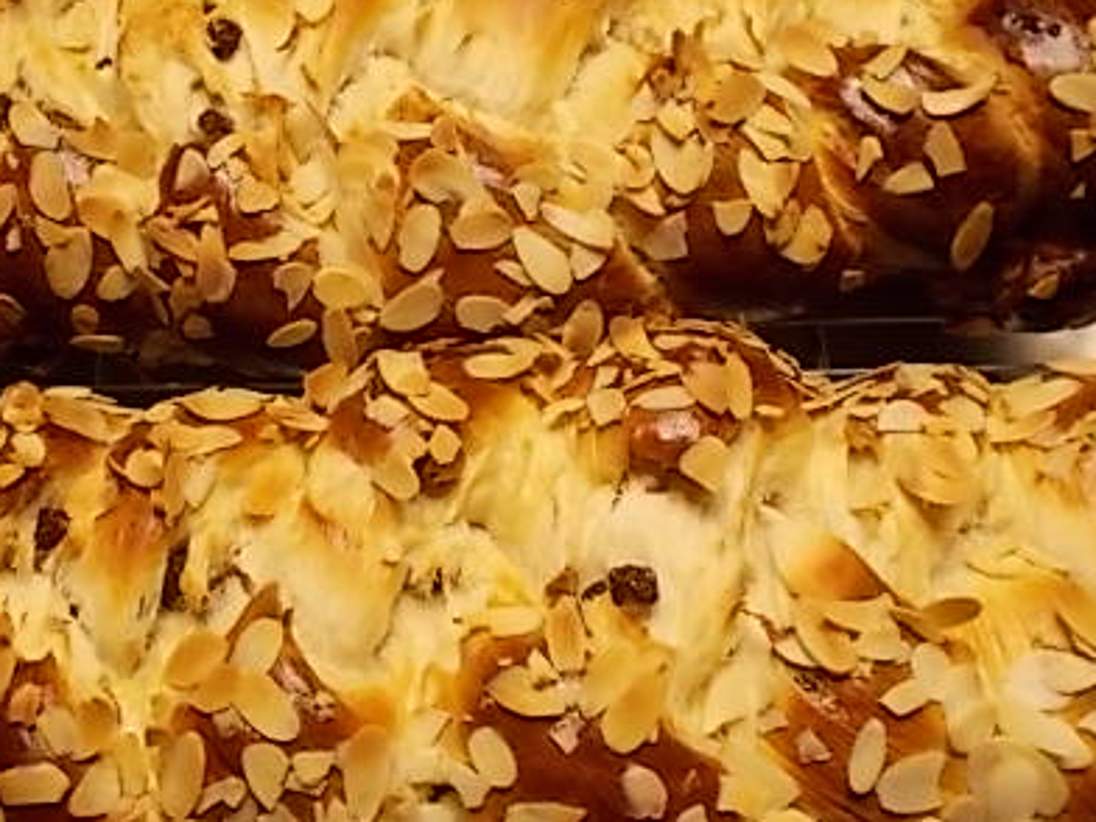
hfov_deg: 38.8
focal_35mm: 49
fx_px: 1551
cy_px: 523
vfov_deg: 29.5
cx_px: 453
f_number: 3.4
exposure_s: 1/25
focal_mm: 5.3
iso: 80
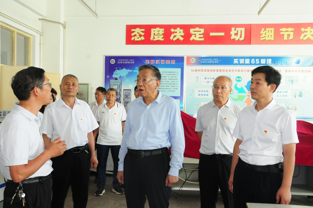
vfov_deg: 34.1
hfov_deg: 49.6
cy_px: 104
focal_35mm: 39
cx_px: 156
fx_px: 339
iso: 1800
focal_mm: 26
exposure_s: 1/60
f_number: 9
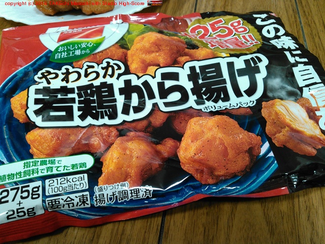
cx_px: 162
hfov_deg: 60.0
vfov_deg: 46.8
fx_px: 282
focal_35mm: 30
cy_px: 122
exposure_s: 1/15.1
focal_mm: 4
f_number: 2.4
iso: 320
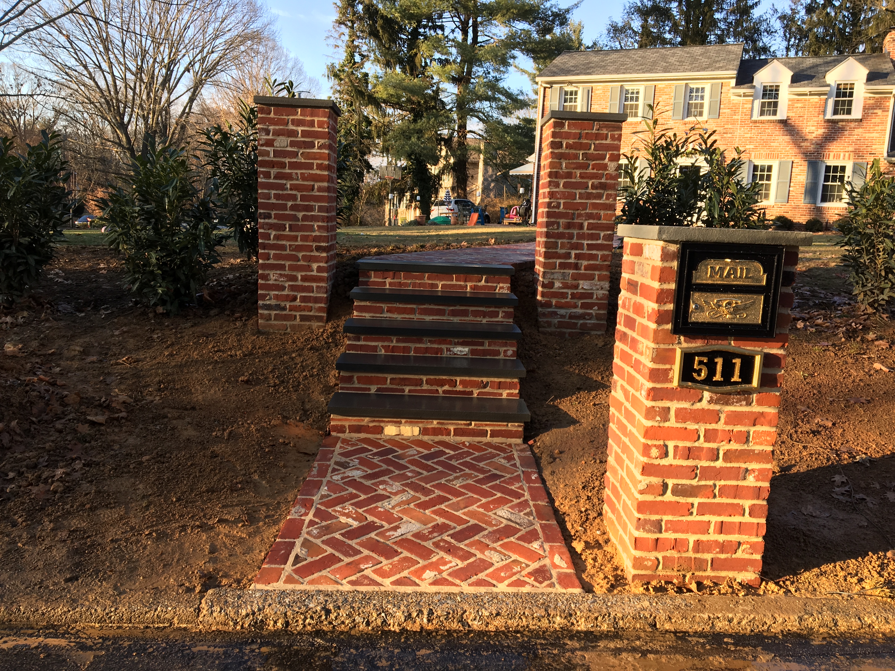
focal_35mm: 29
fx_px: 750
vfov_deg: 48.2
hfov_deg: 61.7
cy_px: 336
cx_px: 448
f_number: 2.2
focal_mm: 4.15
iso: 25
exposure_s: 1/227
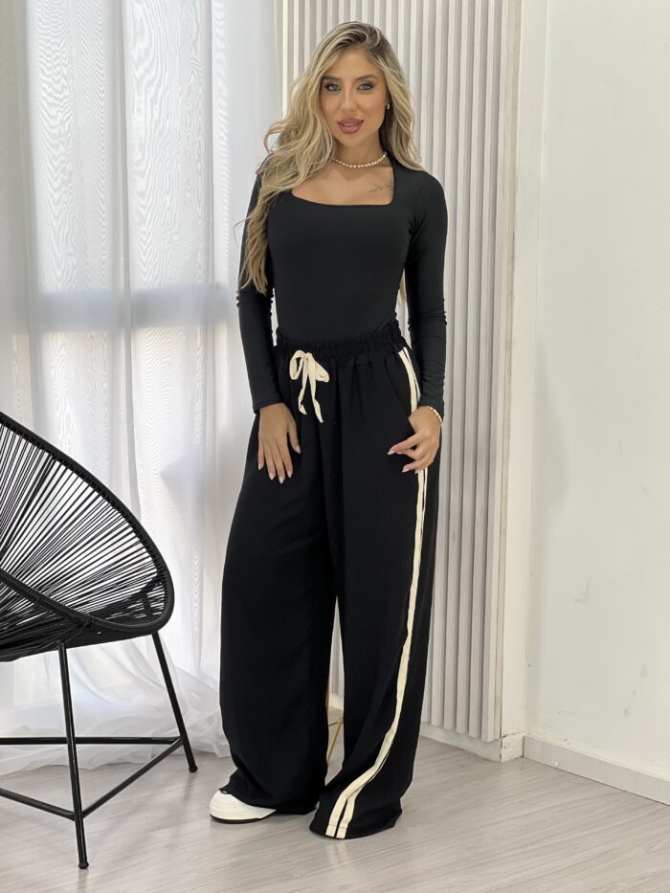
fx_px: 1987
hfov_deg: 19.1
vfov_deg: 25.3
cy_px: 446
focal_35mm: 77
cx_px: 335
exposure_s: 1/120
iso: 80
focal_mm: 9
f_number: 2.8
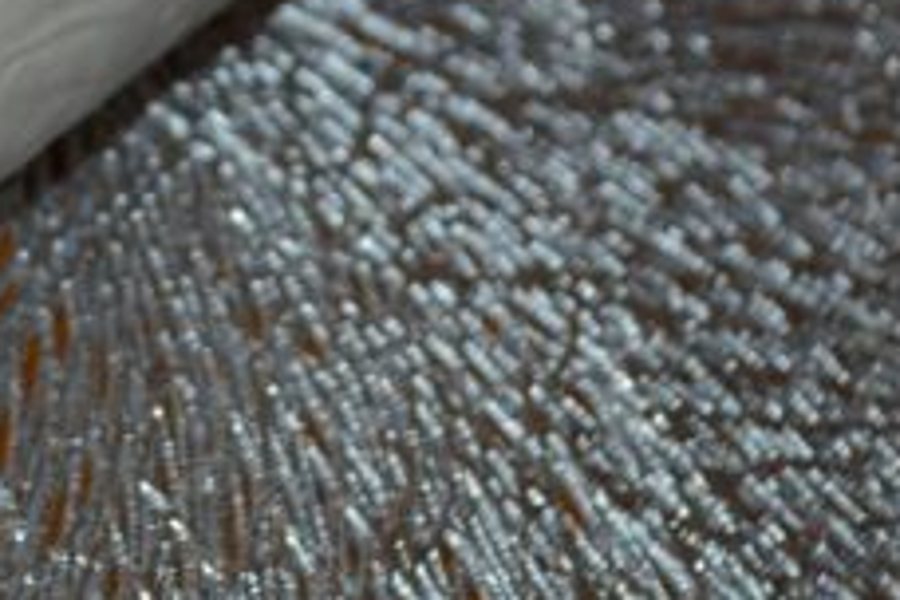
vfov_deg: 10.4
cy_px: -215
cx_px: -170
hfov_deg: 15.3
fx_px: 3225
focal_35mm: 129
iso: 360
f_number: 4.5
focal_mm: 28
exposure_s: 1/60
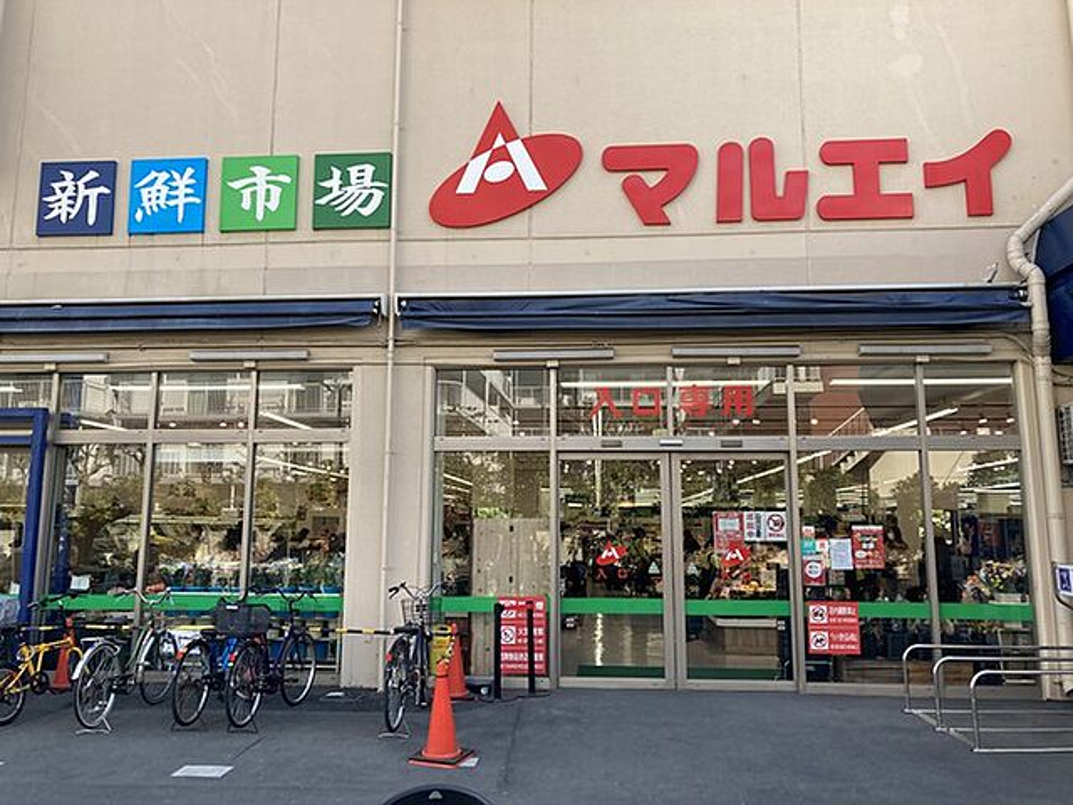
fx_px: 868
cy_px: 402
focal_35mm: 28
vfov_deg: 49.7
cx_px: 536
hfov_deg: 63.4
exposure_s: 1/286
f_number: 1.8
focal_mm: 3.99
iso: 20
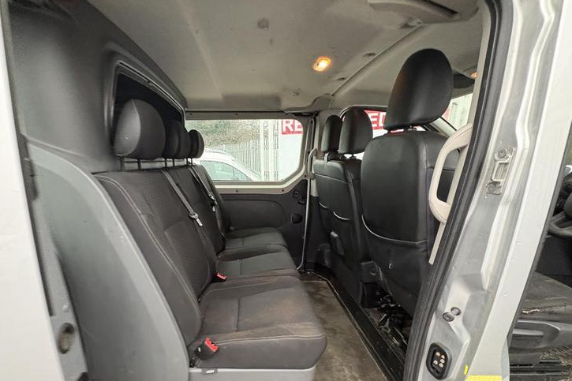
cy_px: 258
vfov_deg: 65.4
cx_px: 245
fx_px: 286
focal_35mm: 18
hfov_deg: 89.4
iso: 640
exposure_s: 1/60
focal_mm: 2.22
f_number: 2.2
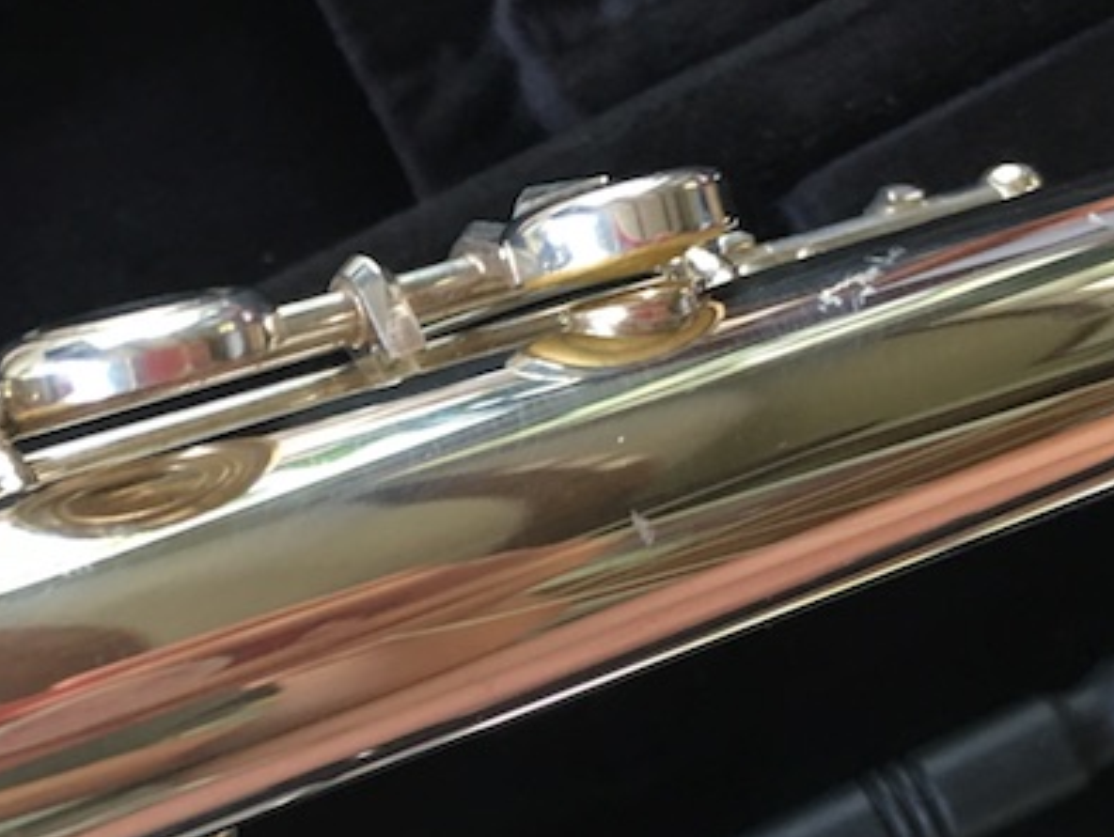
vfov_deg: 22.2
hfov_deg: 29.1
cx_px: 338
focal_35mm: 66
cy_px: 579
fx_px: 2126
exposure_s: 1/30
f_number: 2.2
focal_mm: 4.15
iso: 80
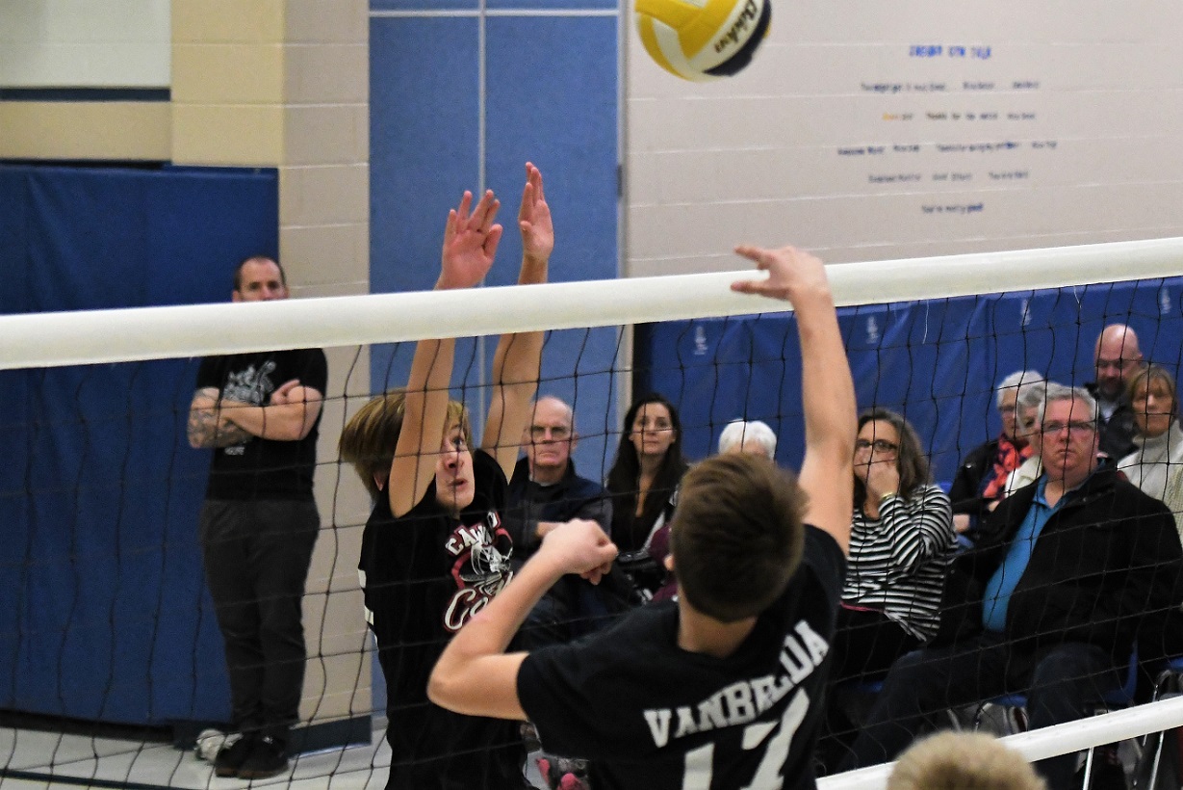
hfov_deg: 19.5
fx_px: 3451
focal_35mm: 105
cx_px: 592
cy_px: 395
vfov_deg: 13.0
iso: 4000
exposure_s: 1/1000
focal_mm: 70
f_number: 2.8
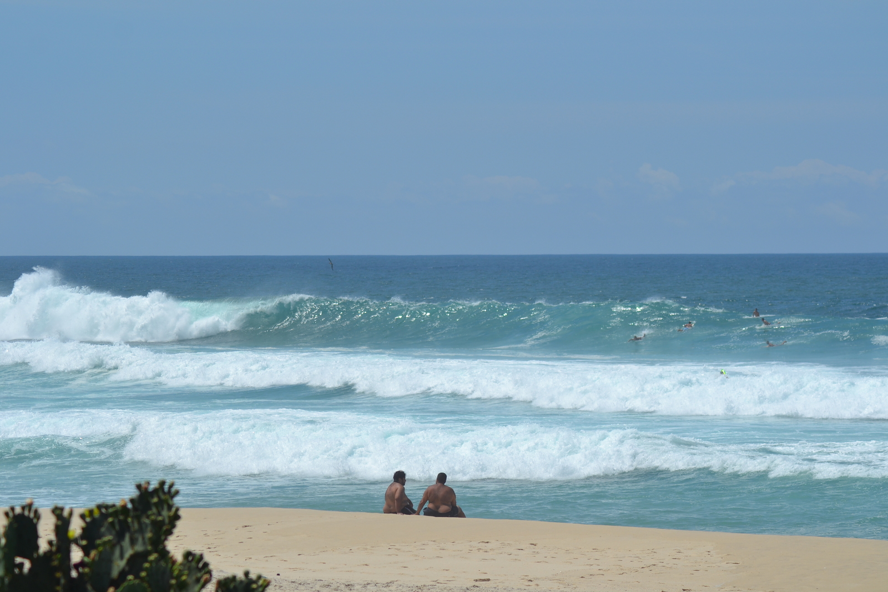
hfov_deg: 12.5
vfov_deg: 8.3
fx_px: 4070
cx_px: 444
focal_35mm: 165
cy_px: 296
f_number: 7.1
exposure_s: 1/800
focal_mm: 110
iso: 100
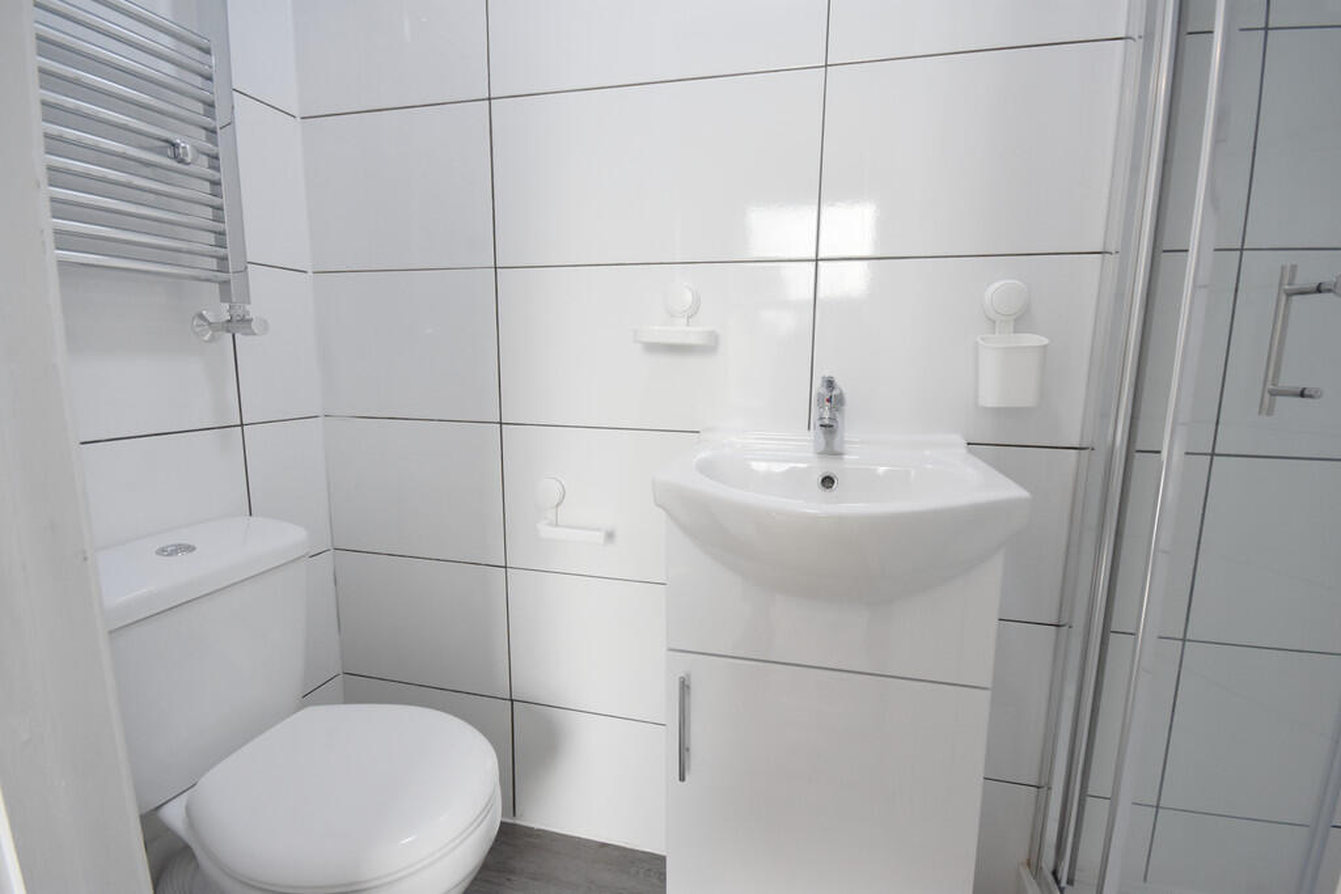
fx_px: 559
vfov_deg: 77.3
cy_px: 447
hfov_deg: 100.4
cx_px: 670
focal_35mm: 15
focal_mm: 10
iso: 800
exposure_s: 1/160
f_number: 6.3
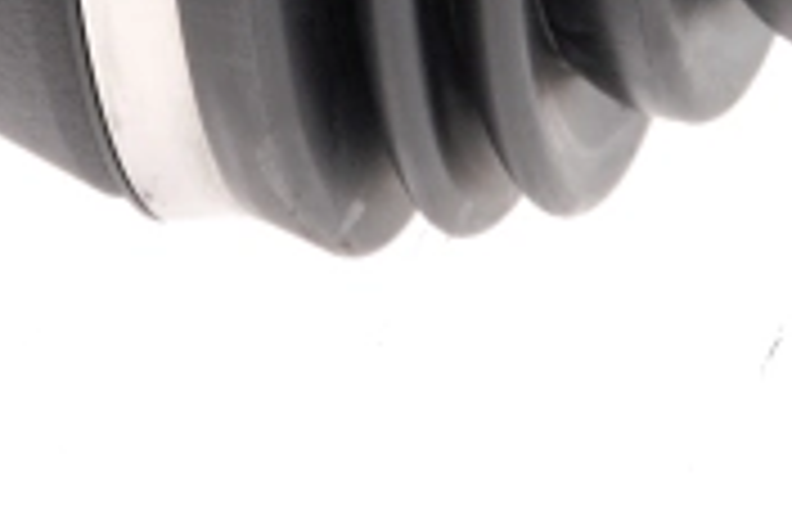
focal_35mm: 534
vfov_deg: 2.6
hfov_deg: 3.9
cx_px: 288
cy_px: -360
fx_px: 11730
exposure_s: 1/200
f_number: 5.6
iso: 400
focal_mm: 105
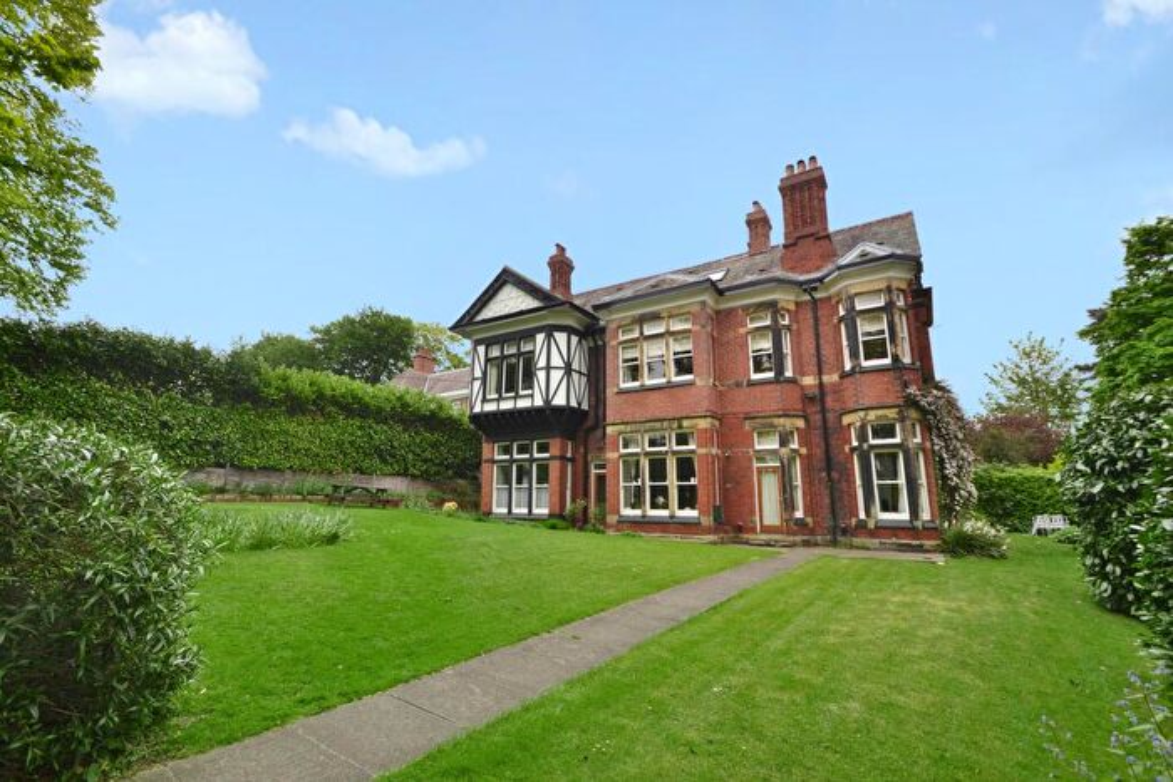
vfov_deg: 77.4
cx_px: 586
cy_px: 391
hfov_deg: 100.4
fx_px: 489
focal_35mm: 15
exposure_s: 1/125
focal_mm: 10
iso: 110
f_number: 5.6
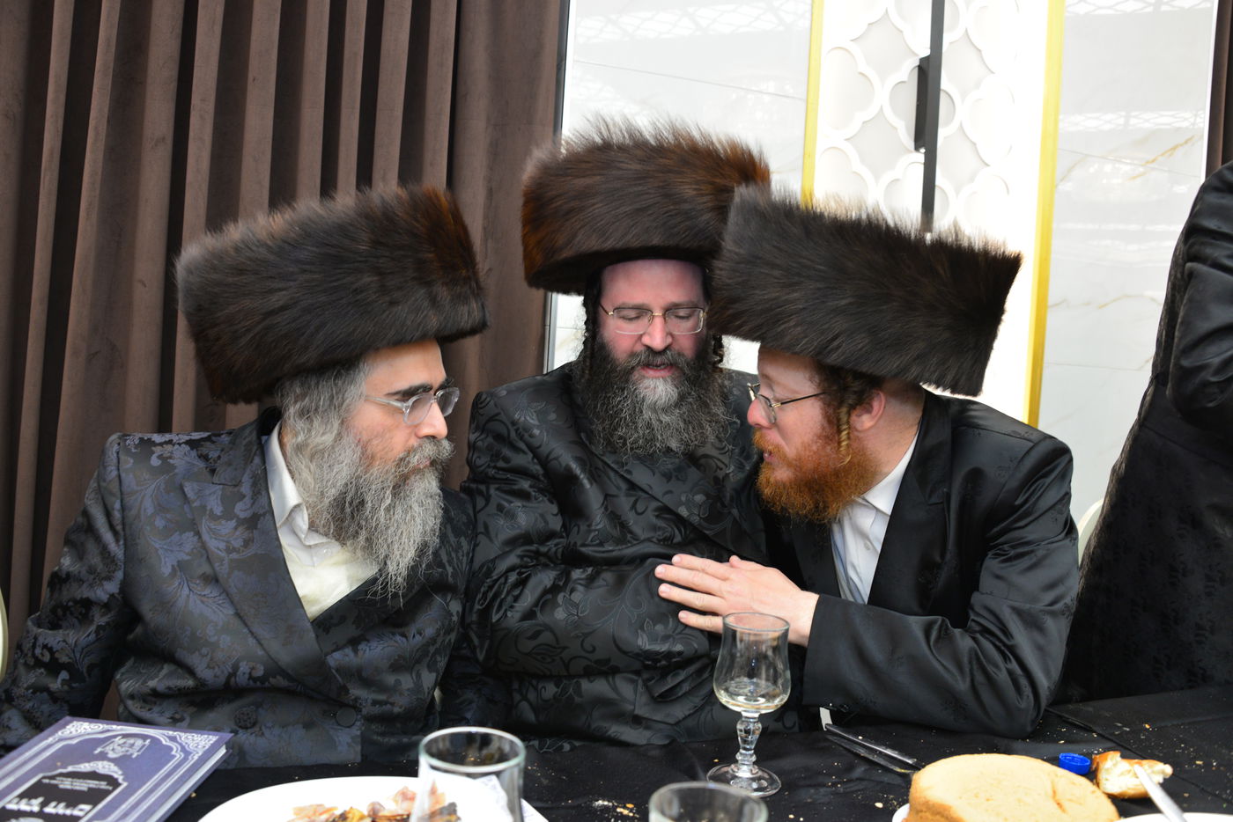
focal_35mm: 28
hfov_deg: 65.5
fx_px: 959
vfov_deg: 46.4
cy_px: 411
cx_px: 616
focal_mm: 28
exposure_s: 1/100
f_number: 5.6
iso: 1000
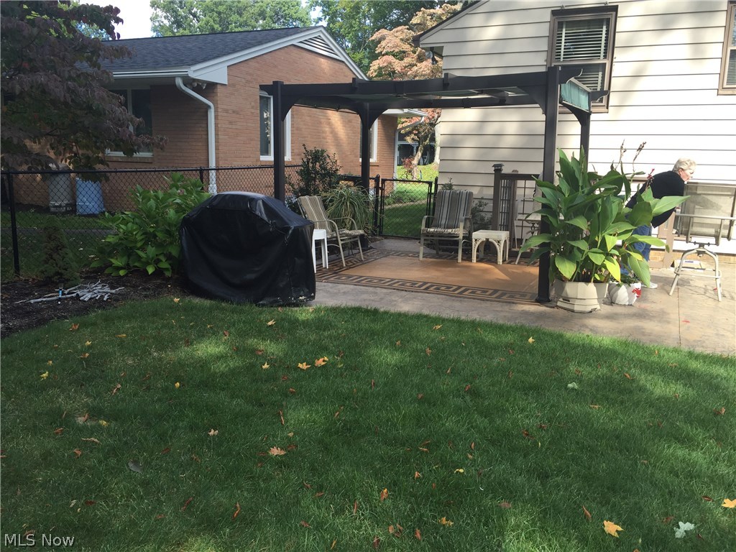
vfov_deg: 48.2
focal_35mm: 29
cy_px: 276
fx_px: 617
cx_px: 368
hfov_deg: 61.7
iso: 32
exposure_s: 1/416
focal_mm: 4.15
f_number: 2.2
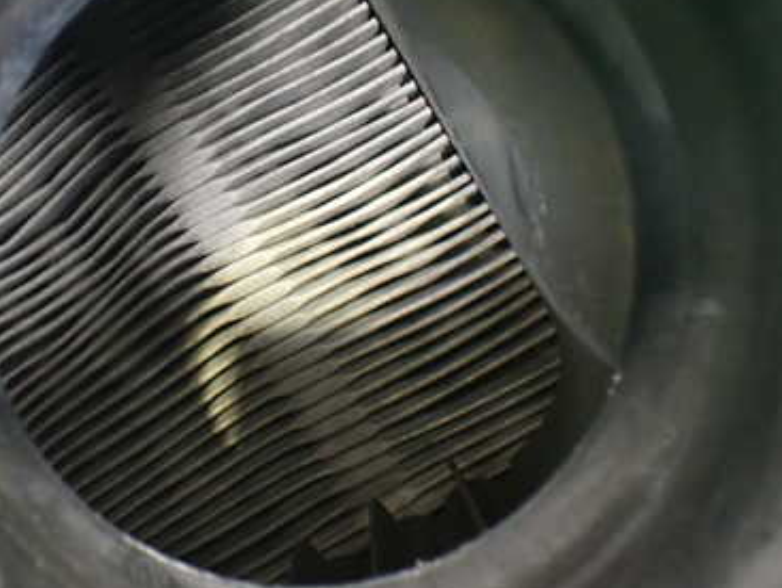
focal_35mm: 49
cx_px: 224
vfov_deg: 29.6
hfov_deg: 38.2
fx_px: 1108
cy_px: 228
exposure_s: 1/30
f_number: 2.3
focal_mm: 5.4
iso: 800
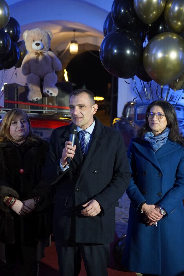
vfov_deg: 27.0
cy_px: 138
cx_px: 92
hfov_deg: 18.2
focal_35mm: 75
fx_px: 575
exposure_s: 1/100
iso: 2000
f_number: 3.2
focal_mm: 50
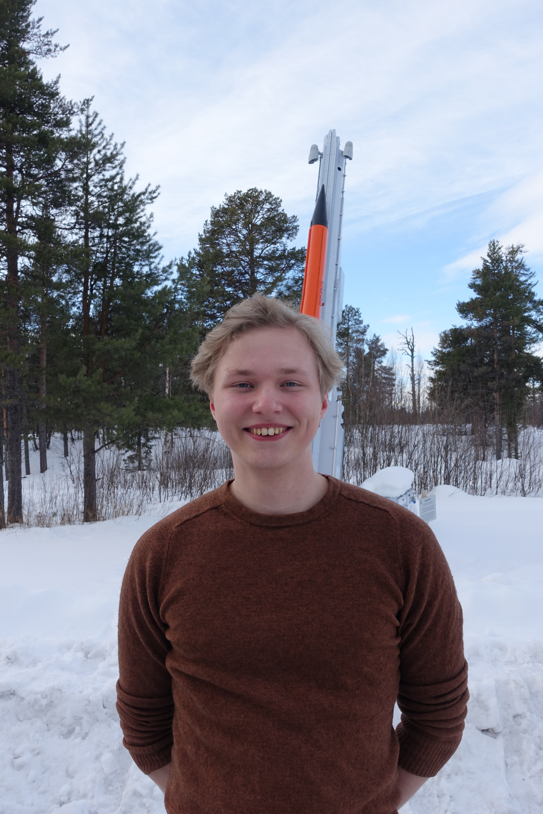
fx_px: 747
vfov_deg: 57.2
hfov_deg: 40.0
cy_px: 407
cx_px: 272
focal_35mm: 33
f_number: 6.3
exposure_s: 1/200
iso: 125
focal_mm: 12.1
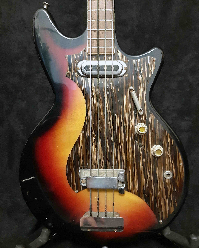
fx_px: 213
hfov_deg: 50.0
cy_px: 118
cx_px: 102
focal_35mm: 29
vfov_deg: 60.4
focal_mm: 3.93
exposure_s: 1/15
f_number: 1.7
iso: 640
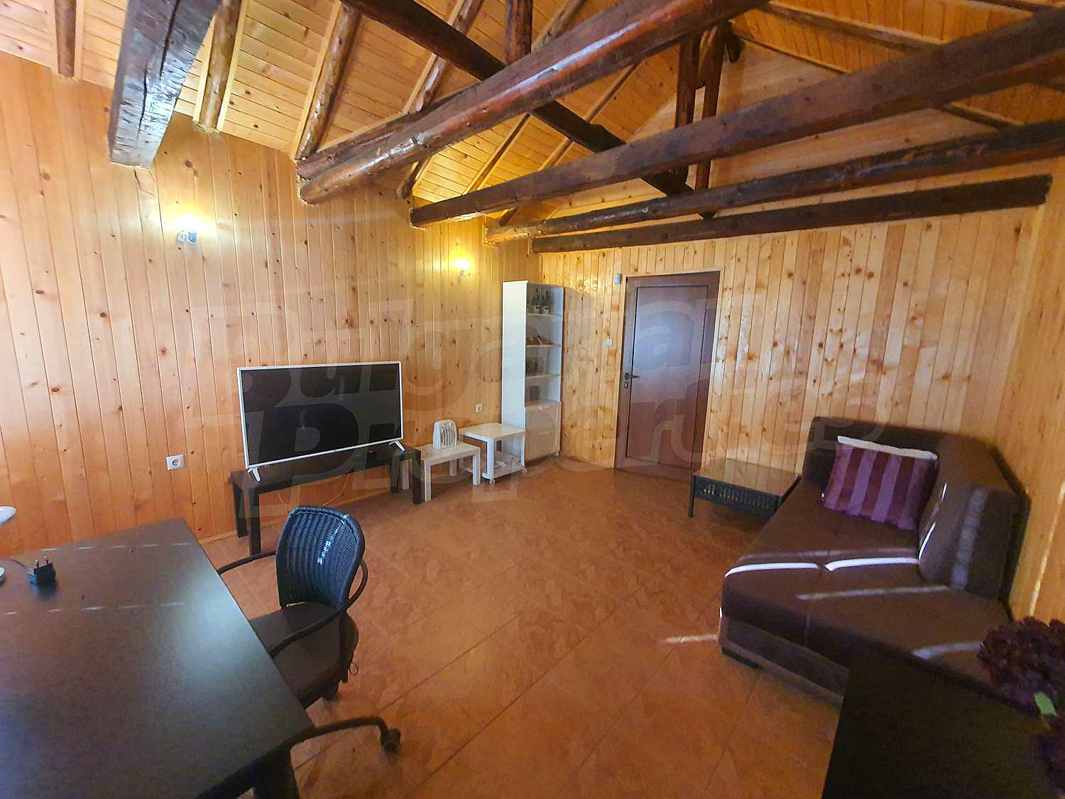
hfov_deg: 106.2
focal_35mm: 13
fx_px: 400
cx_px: 532
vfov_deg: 89.9
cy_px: 400
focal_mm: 1.8
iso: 400
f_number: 2.2
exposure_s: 1/33
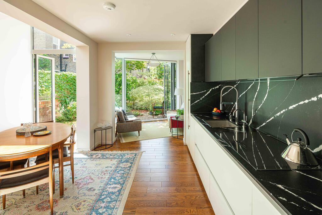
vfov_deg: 70.5
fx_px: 152
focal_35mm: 17
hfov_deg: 93.3
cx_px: 161
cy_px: 108
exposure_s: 1/15
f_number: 8
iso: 200
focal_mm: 17
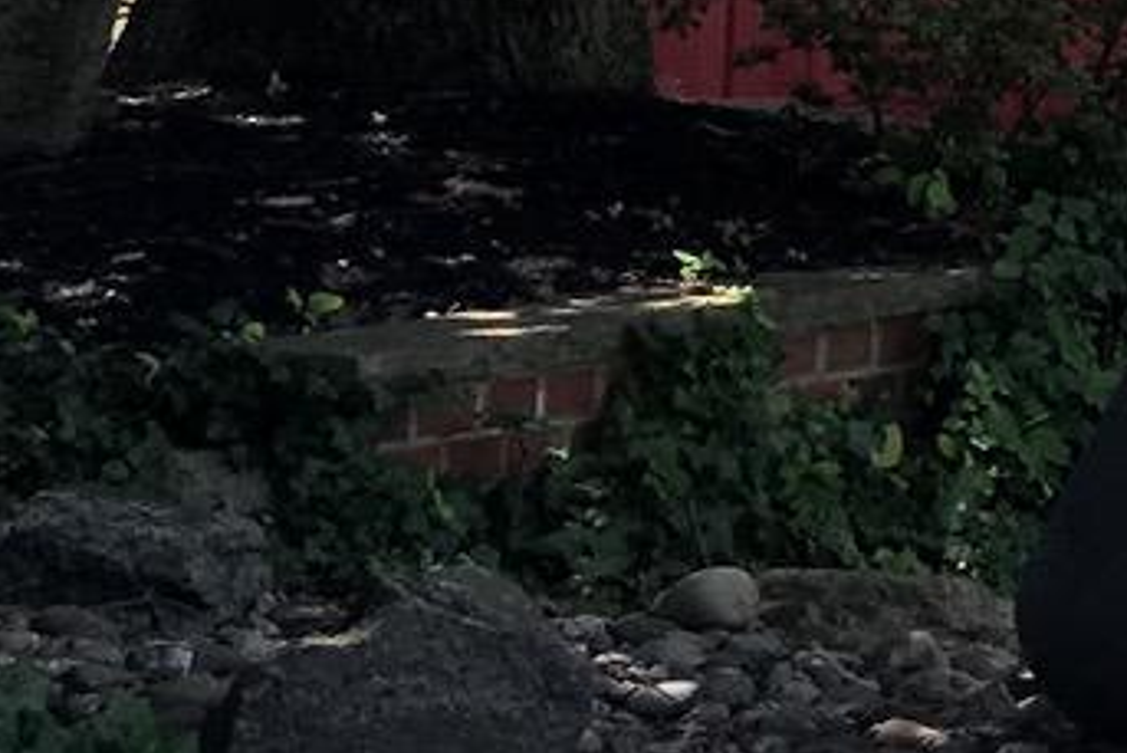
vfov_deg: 7.3
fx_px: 5637
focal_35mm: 180
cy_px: -868
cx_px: 3151
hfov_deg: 9.5
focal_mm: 4.15
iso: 25
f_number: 2.2
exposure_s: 1/490
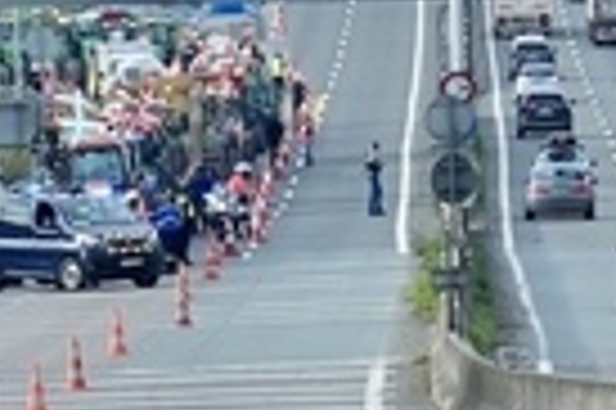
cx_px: 850
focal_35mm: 831
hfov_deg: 2.5
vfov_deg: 1.6
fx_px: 14202
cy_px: 581
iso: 400
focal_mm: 105
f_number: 8
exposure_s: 1/400
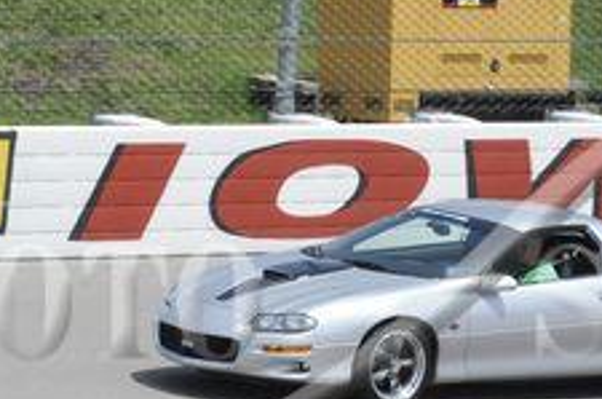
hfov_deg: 5.4
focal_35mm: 385
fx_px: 6428
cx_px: 404
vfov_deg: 3.6
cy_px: 173
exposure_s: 1/1600
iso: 800
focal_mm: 105
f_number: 9
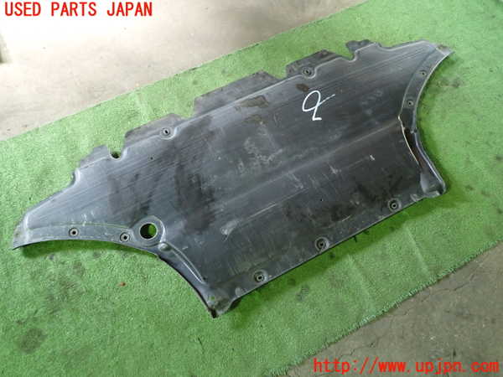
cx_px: 252
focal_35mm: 30
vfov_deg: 46.8
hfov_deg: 60.0
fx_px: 436
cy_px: 188
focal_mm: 5.4
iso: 500
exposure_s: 1/30
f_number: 2.3
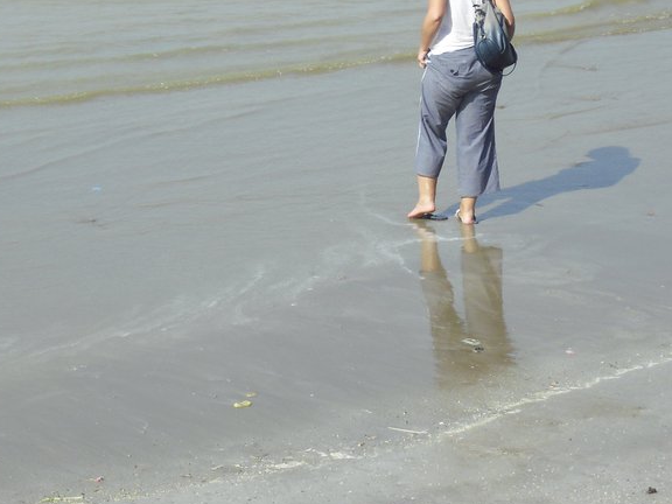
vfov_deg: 7.4
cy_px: 72
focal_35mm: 201
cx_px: 357
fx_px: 3902
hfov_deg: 9.8
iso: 100
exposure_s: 1/640
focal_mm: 18.6
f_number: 5.2
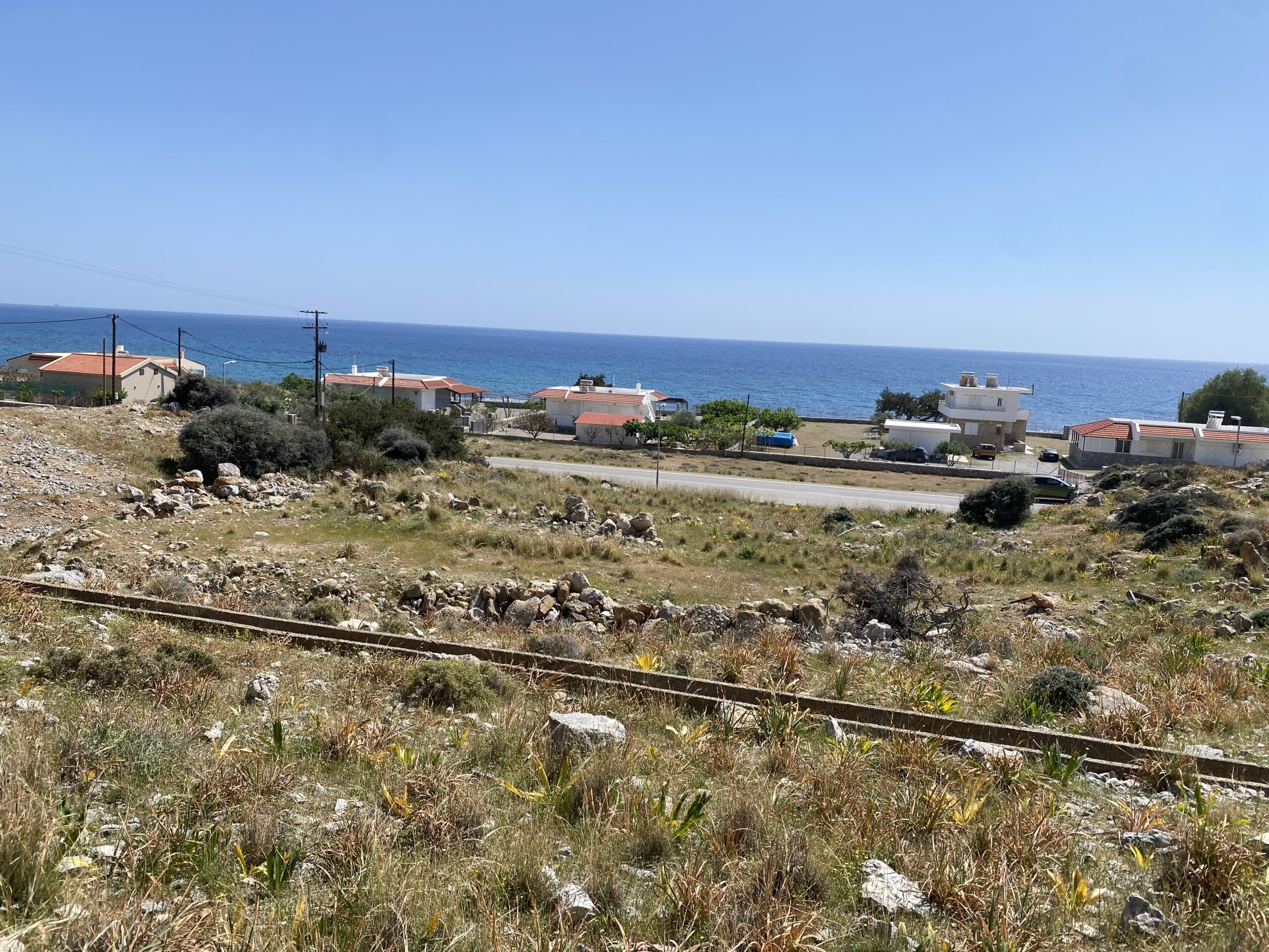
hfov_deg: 67.3
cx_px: 634
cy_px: 476
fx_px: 953
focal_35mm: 26
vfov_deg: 53.1
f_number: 1.8
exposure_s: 1/3984
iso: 32
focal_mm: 4.25
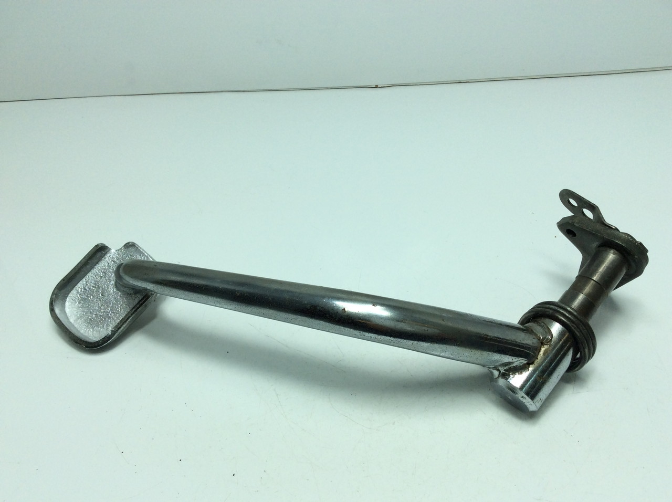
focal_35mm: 32
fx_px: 620
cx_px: 336
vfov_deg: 44.1
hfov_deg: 56.9
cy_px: 251
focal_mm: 3.3
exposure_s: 1/608
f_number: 2.4
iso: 32
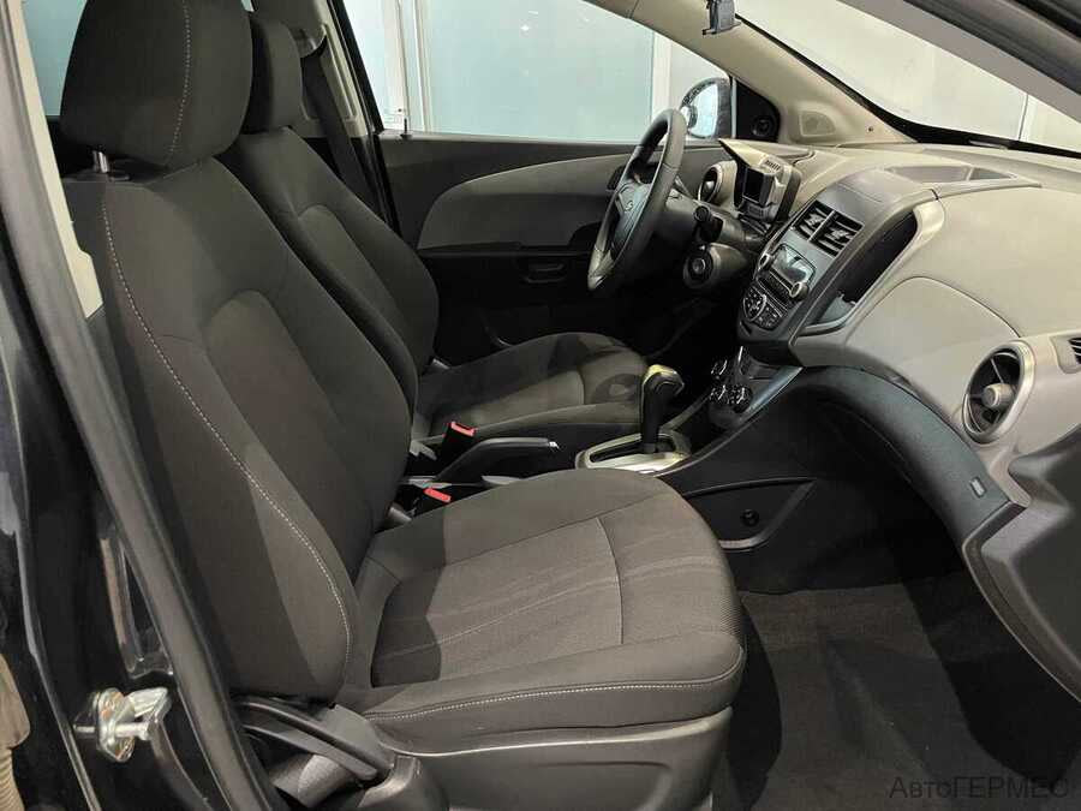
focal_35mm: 26
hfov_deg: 67.3
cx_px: 540
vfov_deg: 53.1
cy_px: 406
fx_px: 812
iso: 640
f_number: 1.6
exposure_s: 1/25
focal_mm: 4.2
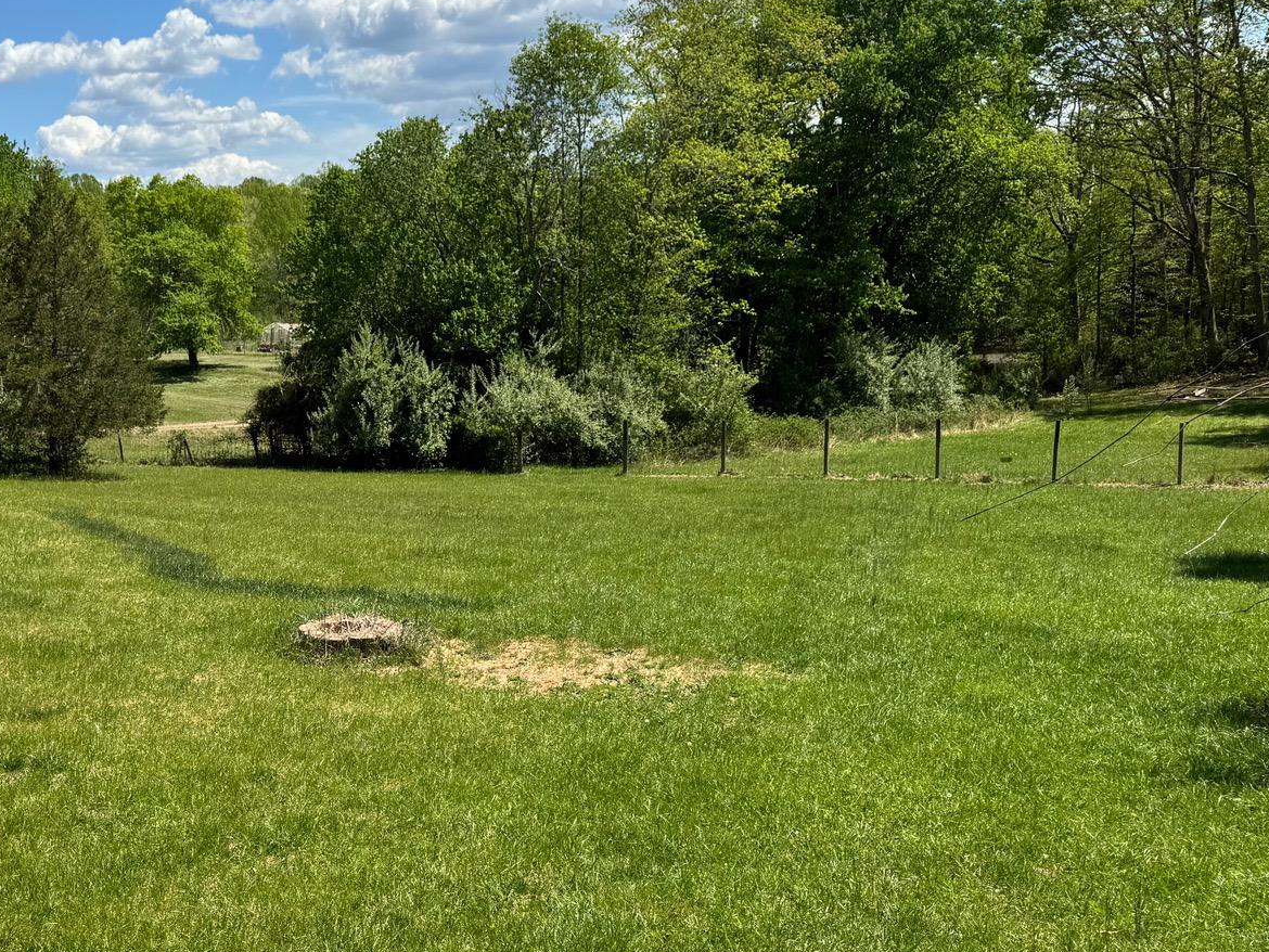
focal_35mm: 42
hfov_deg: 43.2
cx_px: 304
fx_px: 1540
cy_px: 530
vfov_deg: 34.3
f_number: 1.78
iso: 80
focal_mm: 6.76
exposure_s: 1/4310
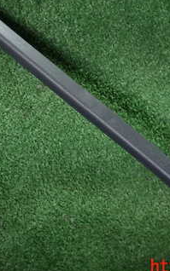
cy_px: 86
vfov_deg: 33.6
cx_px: 87
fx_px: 444
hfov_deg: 21.7
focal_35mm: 60
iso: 200
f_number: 2.3
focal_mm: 5.4
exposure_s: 1/30
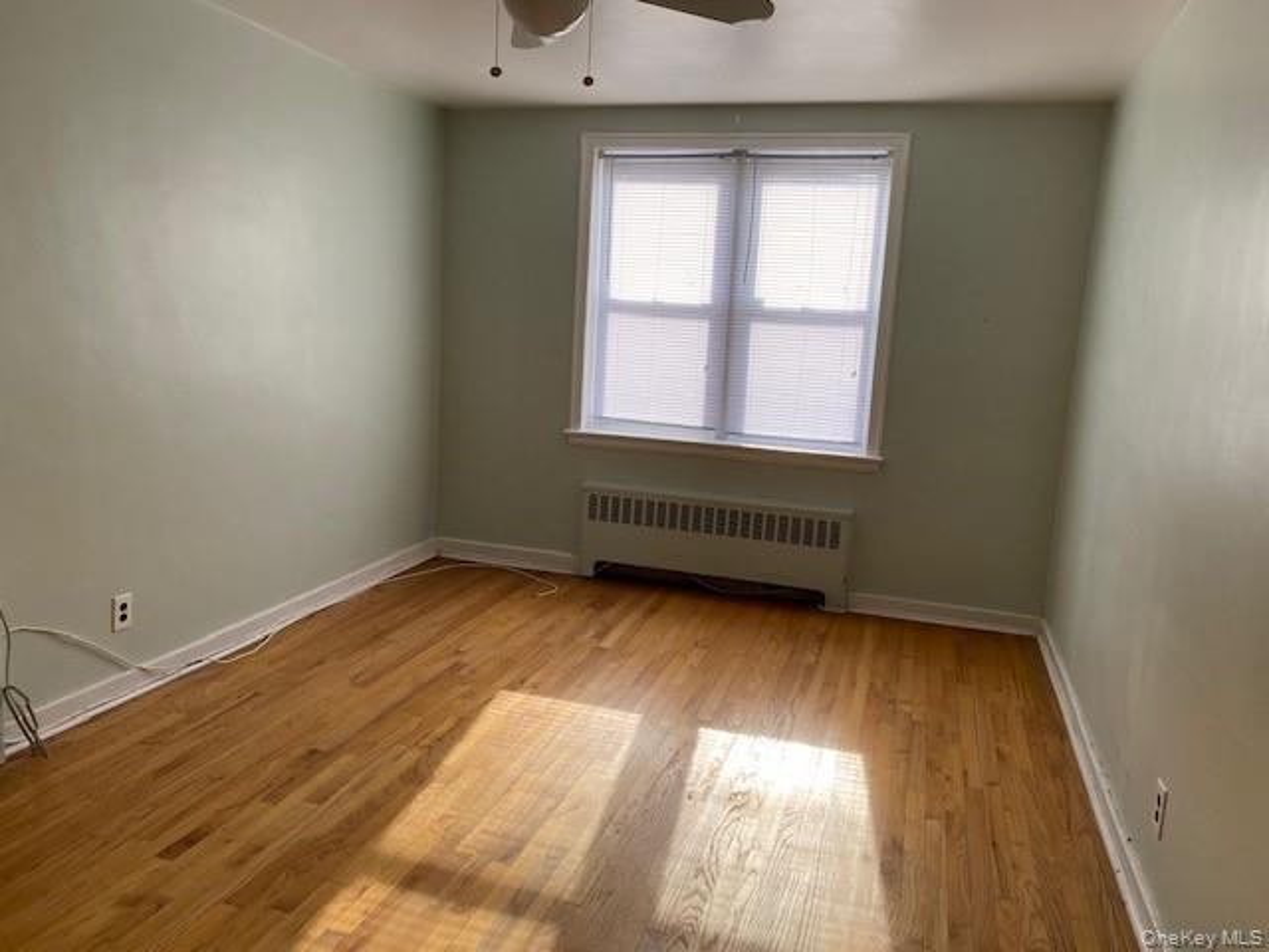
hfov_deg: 67.3
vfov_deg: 53.1
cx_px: 634
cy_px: 476
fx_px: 953
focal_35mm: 26
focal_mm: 4.25
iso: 32
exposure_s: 1/122
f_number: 1.8
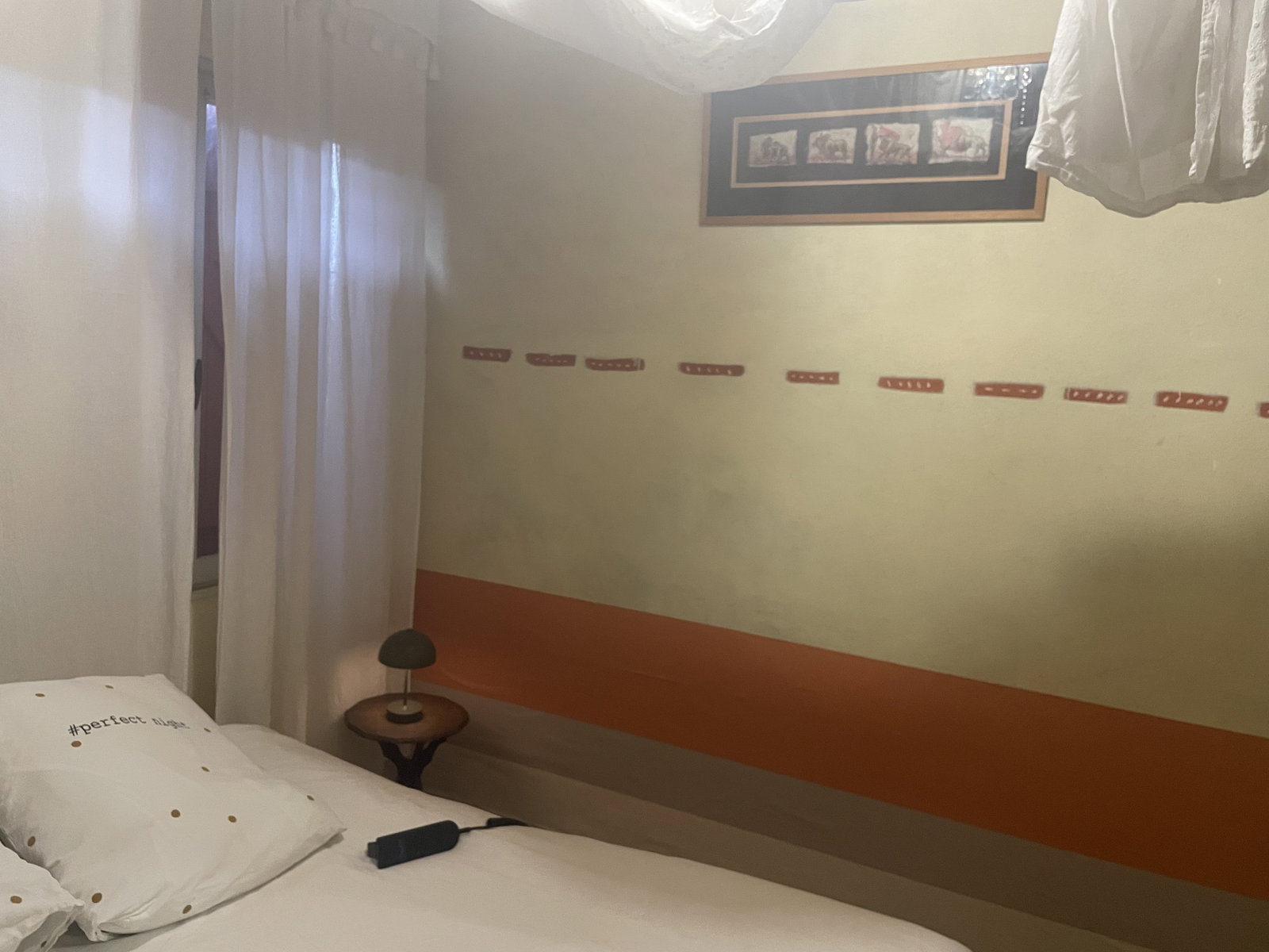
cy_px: 476
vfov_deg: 53.1
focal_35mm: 26
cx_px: 634
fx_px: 953
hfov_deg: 67.3
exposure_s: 1/50
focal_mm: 4.2
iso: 400
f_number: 1.6
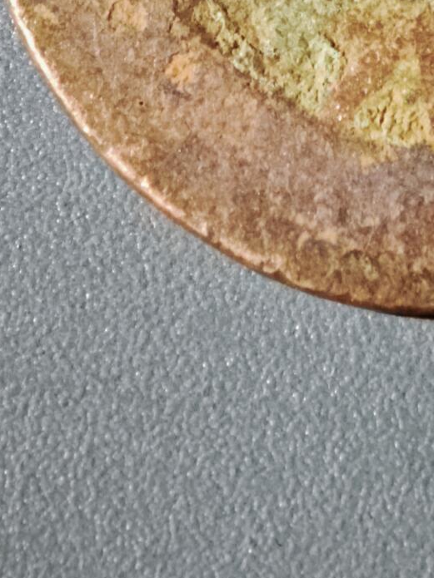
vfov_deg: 6.9
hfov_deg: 5.2
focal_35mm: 285
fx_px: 4766
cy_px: -118
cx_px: 463
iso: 400
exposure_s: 1/100
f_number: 2
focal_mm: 9
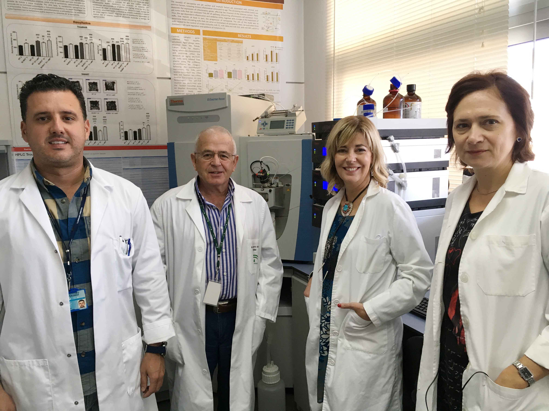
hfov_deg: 61.7
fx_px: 460
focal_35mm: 29
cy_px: 206
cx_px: 274
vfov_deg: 48.2
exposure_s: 1/33
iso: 50
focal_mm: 4.15
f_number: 2.2
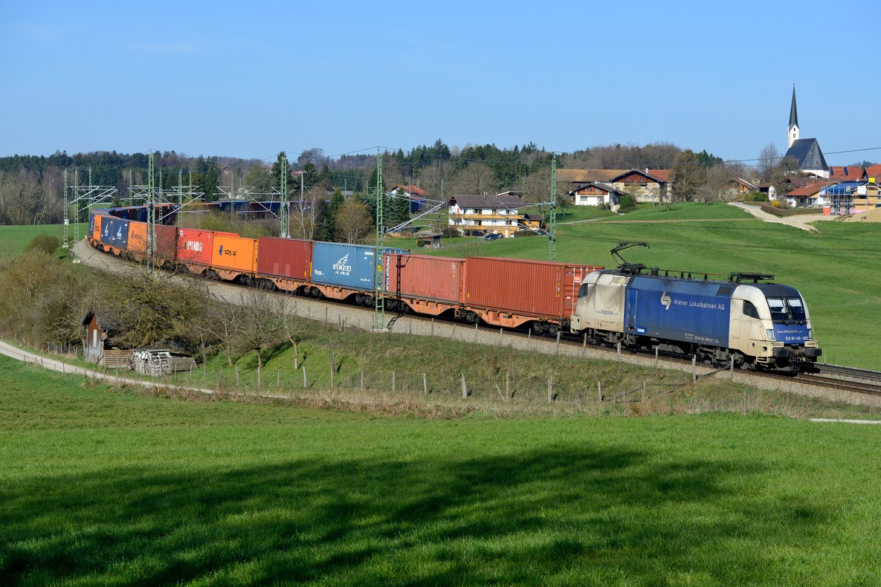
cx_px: 444
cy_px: 291
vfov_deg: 16.9
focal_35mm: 81
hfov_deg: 25.1
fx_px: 1982
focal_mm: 80
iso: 200
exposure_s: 1/1600
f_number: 6.3
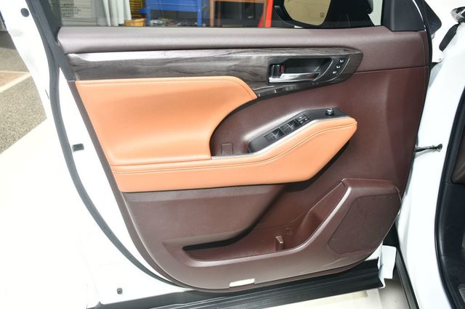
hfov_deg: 55.8
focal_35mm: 34
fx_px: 439
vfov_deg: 38.8
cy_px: 154
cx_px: 232
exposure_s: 1/160
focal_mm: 23
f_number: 5.6
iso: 100
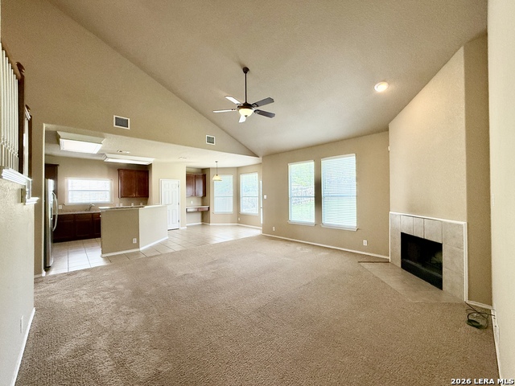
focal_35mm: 14
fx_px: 208
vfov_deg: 85.7
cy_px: 193
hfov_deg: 102.1
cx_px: 258
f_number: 2.2
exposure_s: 1/120
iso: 160
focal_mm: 2.22
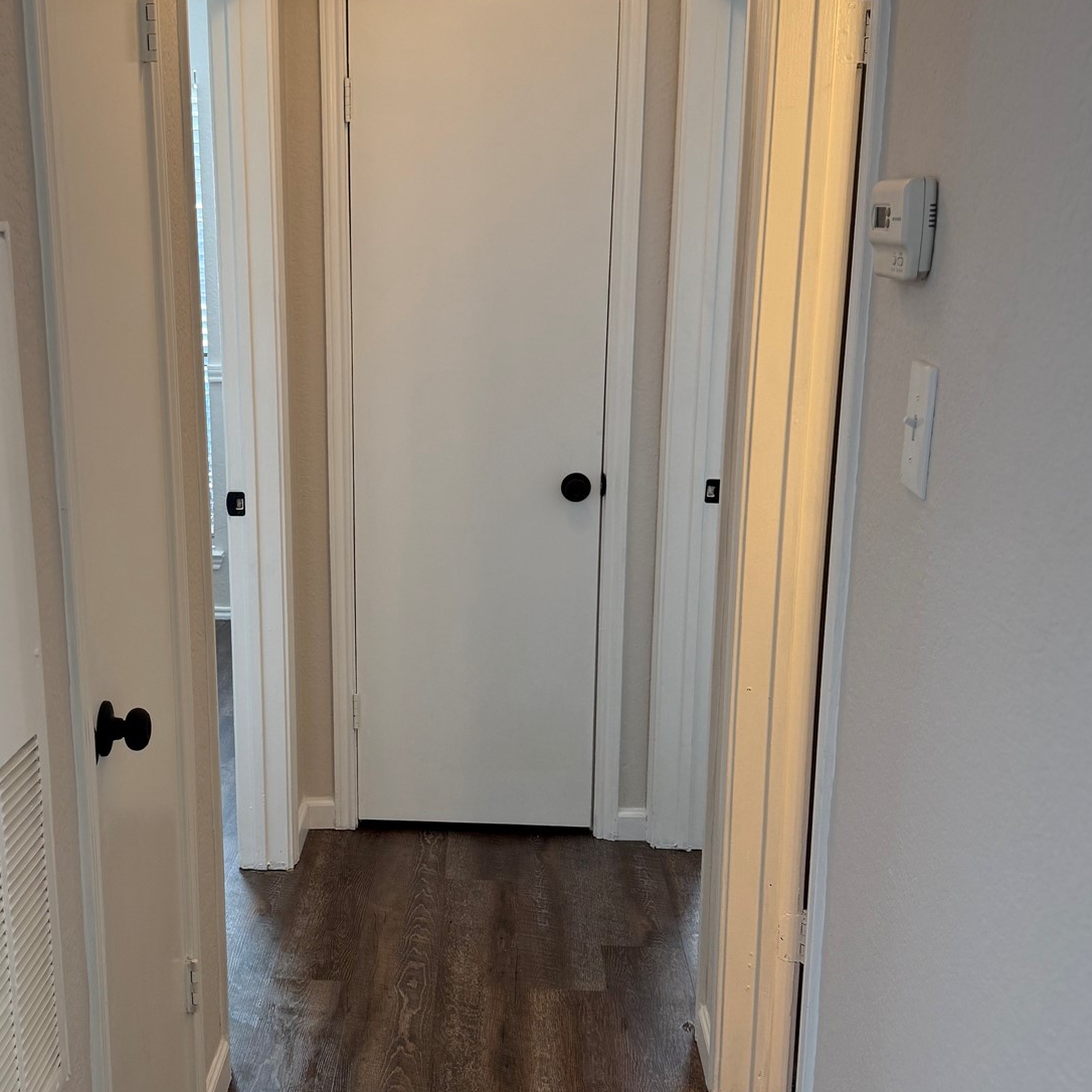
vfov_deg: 41.8
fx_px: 1428
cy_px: 582
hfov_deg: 41.4
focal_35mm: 40
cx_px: 381
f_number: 1.78
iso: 160
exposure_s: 1/120
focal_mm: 6.76
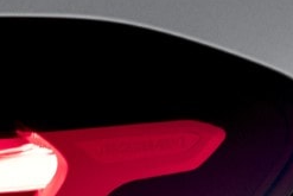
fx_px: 10676
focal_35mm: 1311
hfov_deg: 1.6
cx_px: -434
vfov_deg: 1.1
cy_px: 39
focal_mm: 200
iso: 200
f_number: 8
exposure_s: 1/30
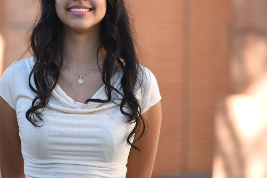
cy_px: 29
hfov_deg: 9.6
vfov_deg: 6.4
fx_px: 1587
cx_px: 86
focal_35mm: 214
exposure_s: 1/200
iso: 79
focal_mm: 105
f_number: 2.8
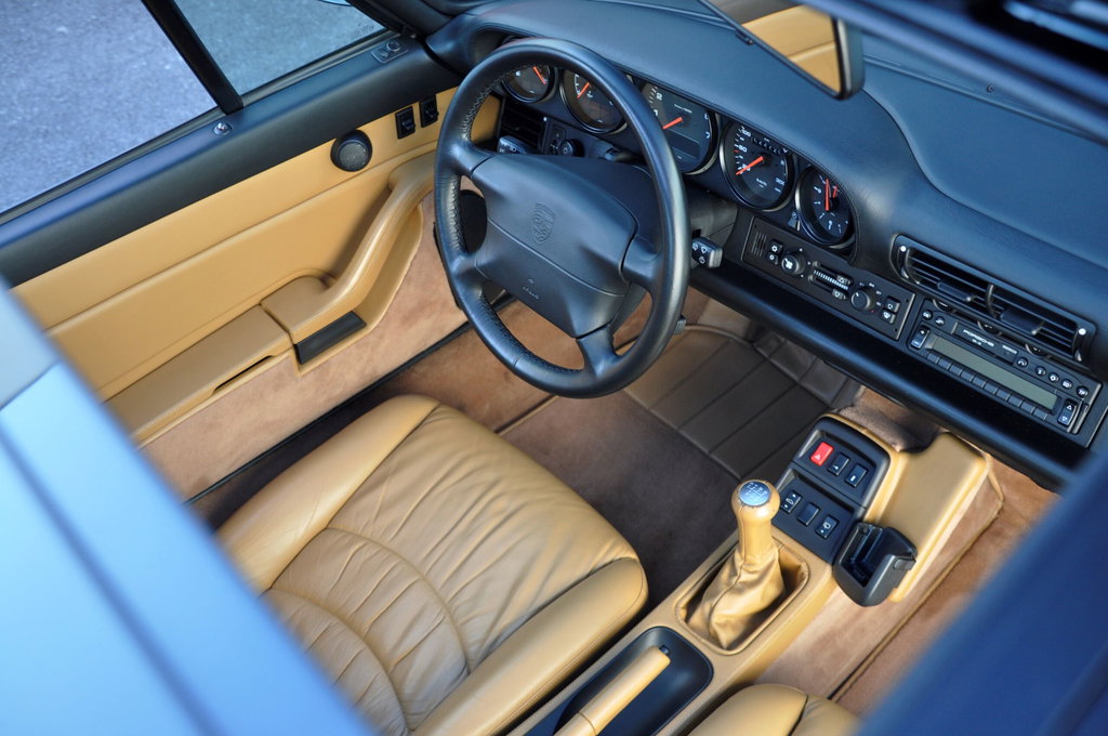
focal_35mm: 33
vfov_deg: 39.9
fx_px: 1014
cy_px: 368
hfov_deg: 57.3
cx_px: 554
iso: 500
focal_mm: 22
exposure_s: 1/80
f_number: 4
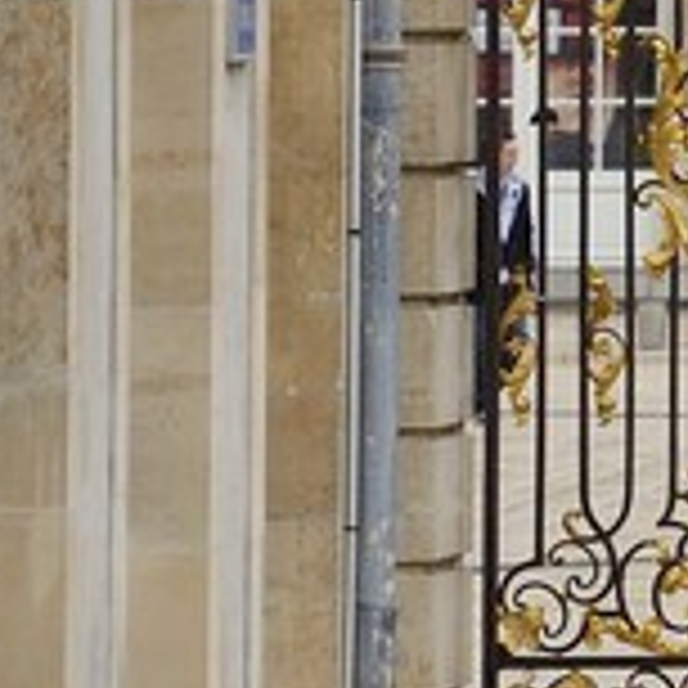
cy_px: -1003
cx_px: 2181
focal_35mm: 1154
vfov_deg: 1.5
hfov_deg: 1.5
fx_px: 25949
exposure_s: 1/200
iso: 200
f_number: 6.3
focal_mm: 130
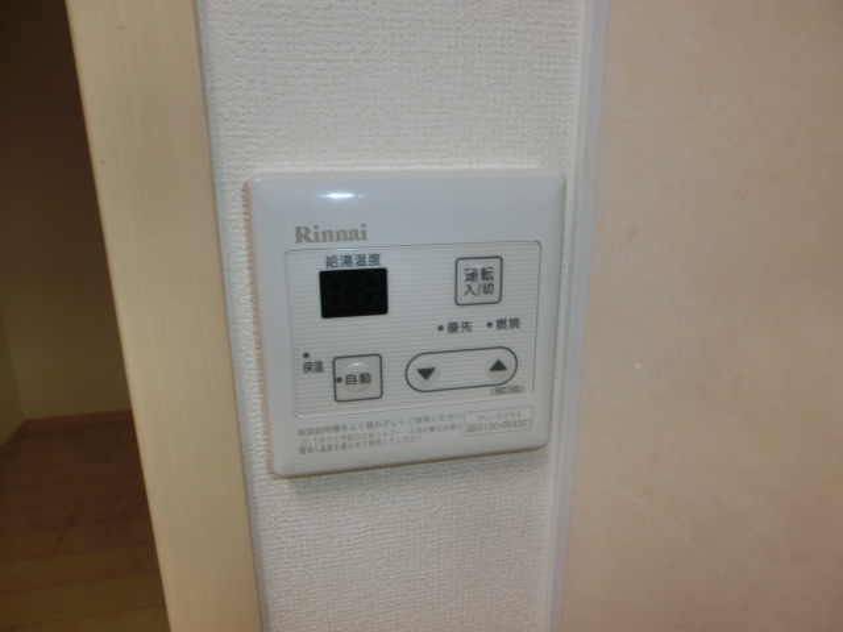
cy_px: 316
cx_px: 422
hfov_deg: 71.6
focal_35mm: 24
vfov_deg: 56.8
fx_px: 584
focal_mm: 4.24
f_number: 3
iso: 100
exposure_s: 1/40
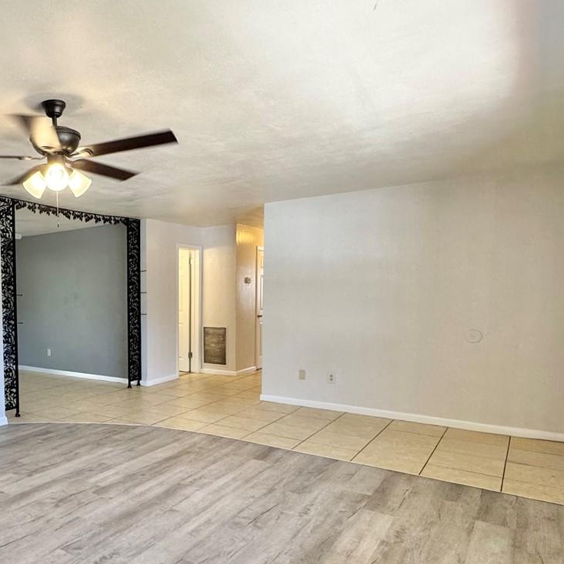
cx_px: 75
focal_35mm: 27
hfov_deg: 53.0
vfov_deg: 58.8
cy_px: 326
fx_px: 498
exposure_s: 1/120
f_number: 2.2
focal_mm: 2.22
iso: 200
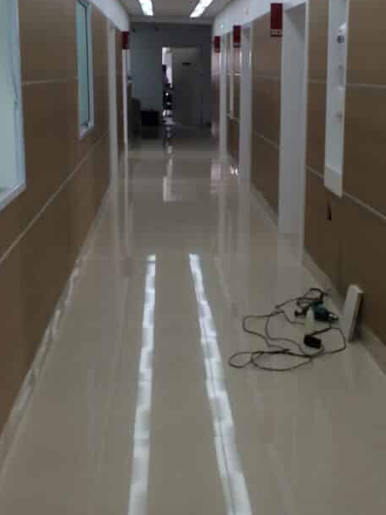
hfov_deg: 29.5
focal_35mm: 49
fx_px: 728
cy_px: 206
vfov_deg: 38.7
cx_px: 250
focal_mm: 4.15
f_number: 2.2
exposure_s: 1/30
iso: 40
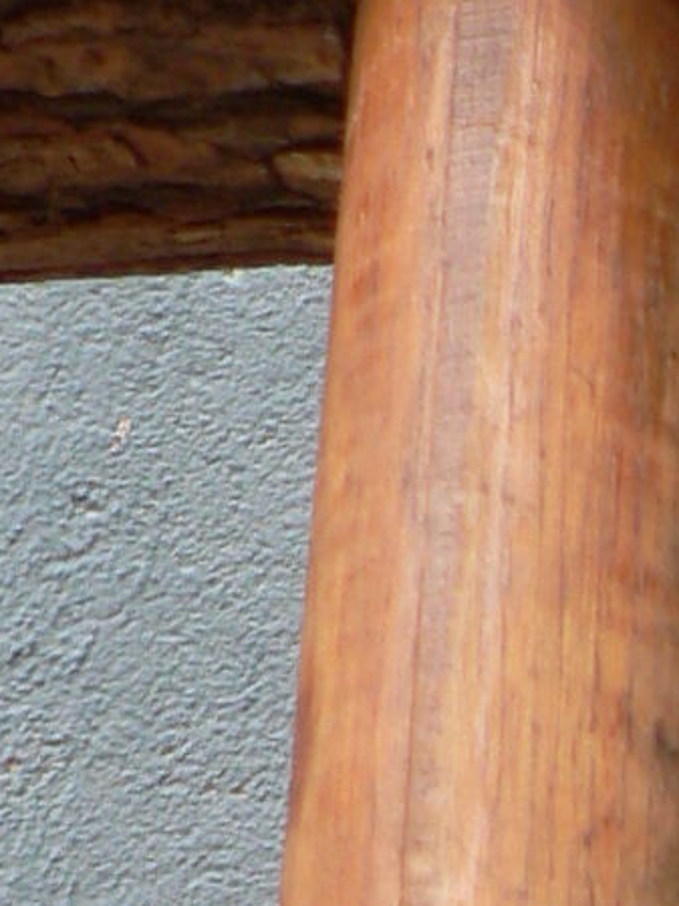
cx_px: 866
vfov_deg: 9.6
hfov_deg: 7.2
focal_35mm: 205
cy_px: 836
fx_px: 5367
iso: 80
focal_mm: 6
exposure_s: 1/50
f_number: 2.8
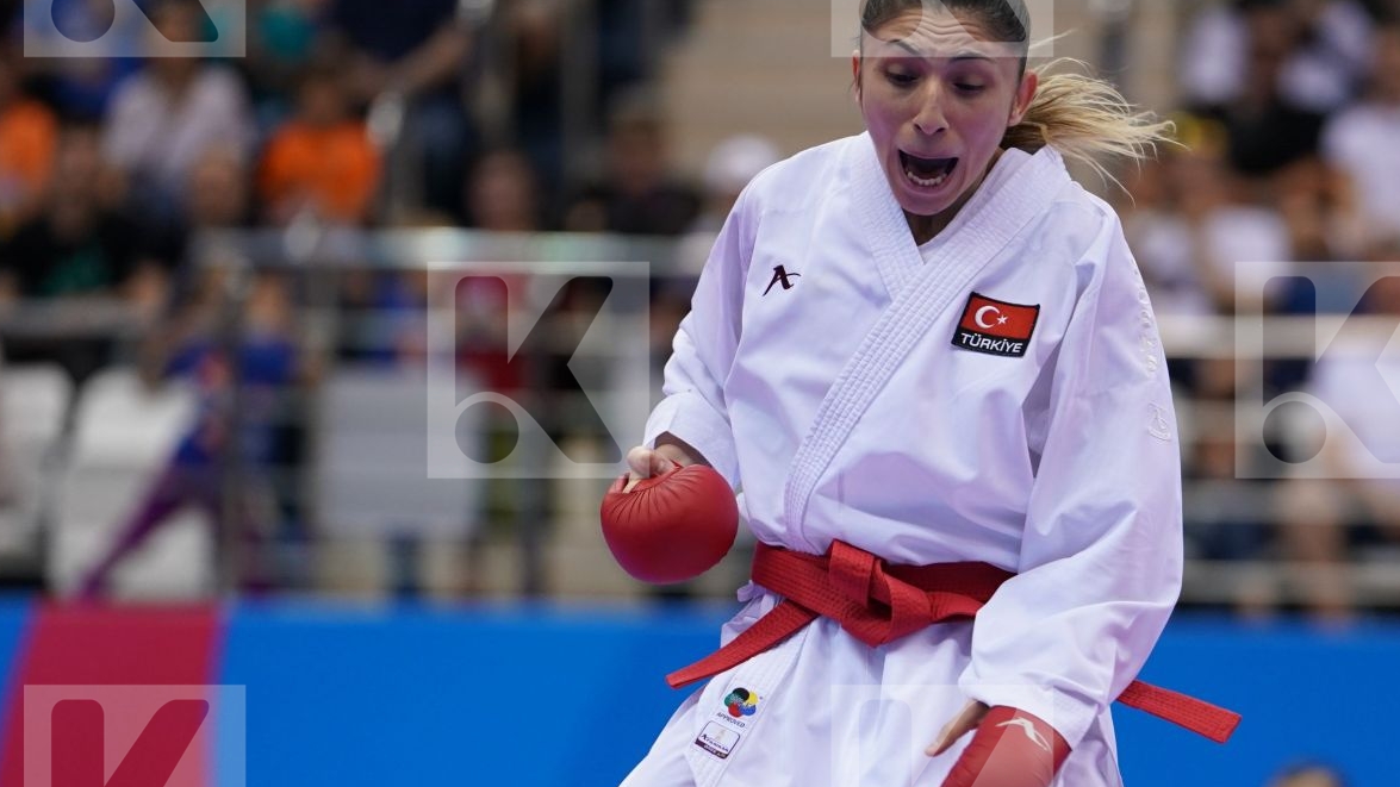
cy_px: 370
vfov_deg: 3.8
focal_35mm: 321
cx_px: 942
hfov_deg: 6.7
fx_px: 11917
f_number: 2.8
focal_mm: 200
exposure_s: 1/1000
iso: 1250
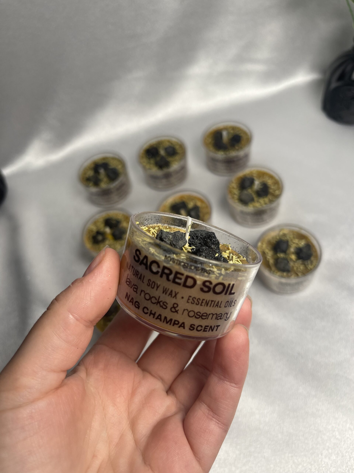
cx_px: 177
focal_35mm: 25
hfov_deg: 54.9
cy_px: 236
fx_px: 341
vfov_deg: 69.4
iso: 32
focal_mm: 5.1
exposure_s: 1/286
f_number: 1.6
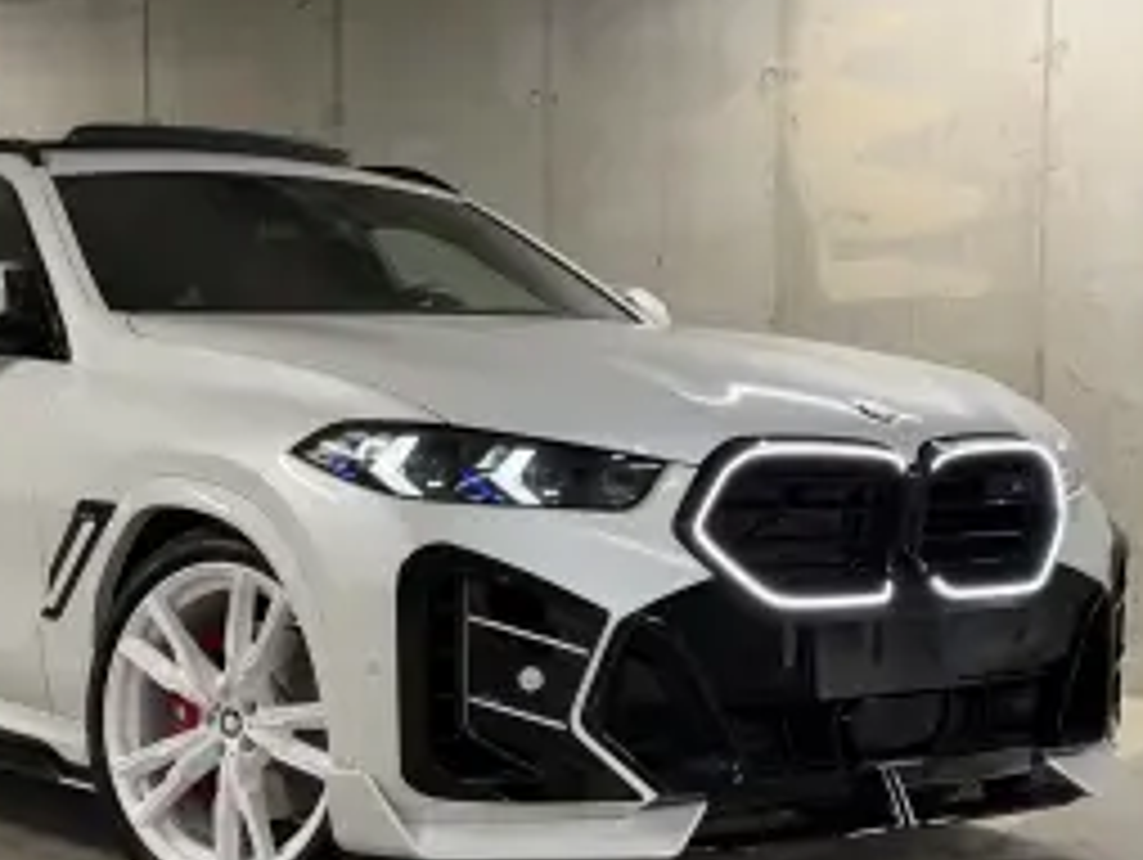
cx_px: 382
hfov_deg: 28.4
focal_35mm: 68
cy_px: 500
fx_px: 2247
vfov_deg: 21.6
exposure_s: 1/55
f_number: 1.78
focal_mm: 6.76
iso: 250
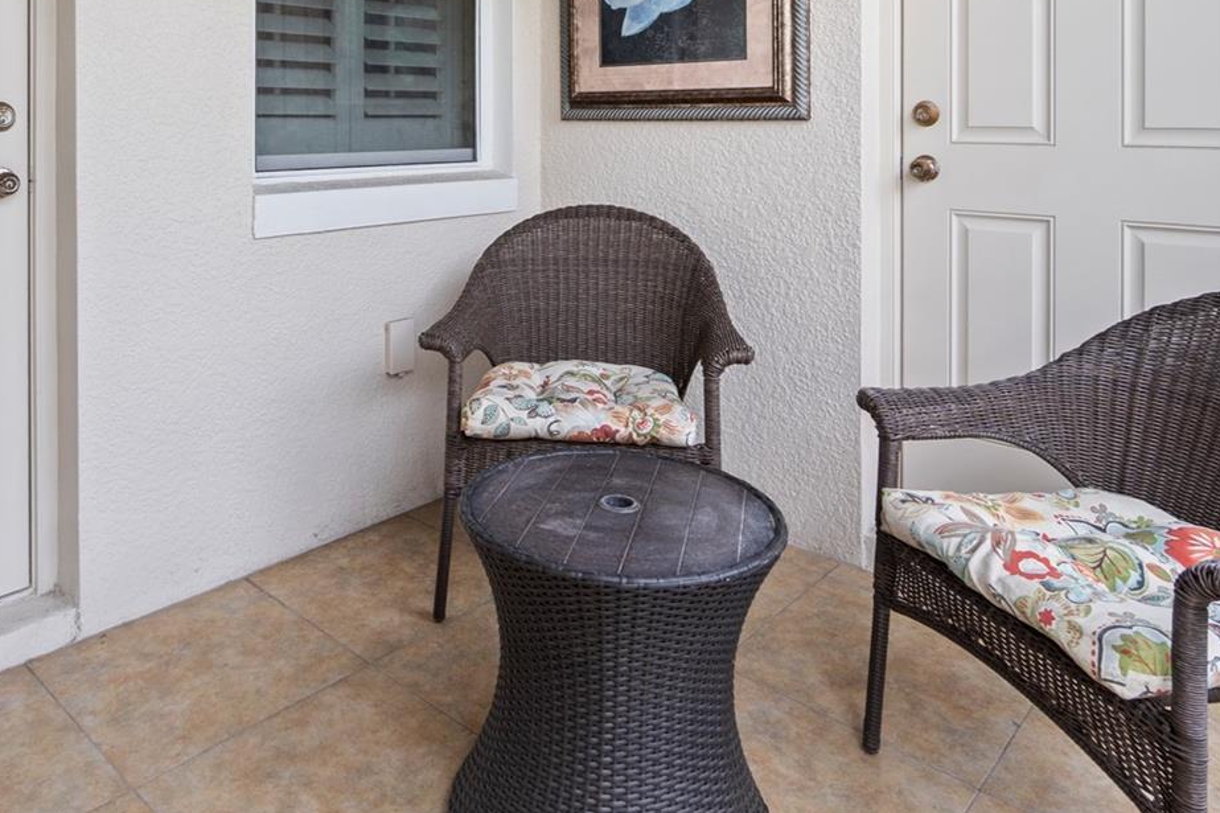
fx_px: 881
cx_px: 467
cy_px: 159
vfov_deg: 46.8
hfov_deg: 68.4
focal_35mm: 26
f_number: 8
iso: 100
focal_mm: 10
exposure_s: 1/8
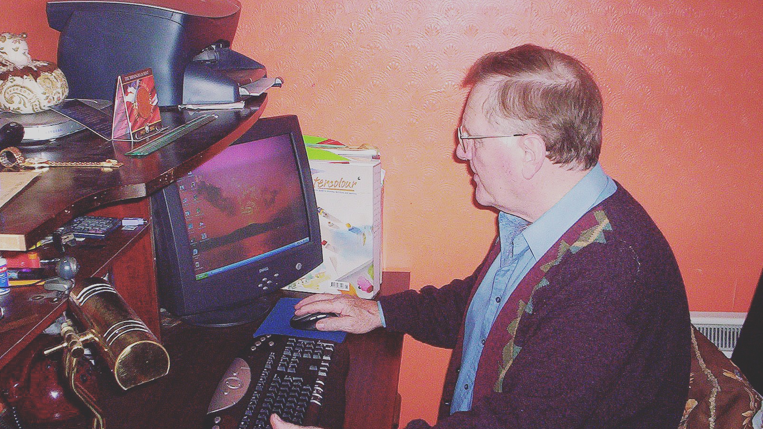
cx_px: 380
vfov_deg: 28.3
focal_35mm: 42
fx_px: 850
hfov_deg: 48.4
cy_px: 233
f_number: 4.5
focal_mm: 4.99
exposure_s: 1/60
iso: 140
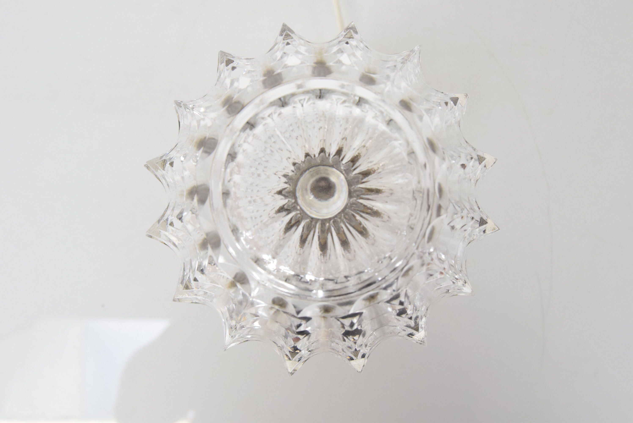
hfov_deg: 49.5
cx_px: 316
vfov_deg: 34.3
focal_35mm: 39
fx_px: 686
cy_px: 212
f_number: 7.1
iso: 1600
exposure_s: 1/200
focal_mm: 26
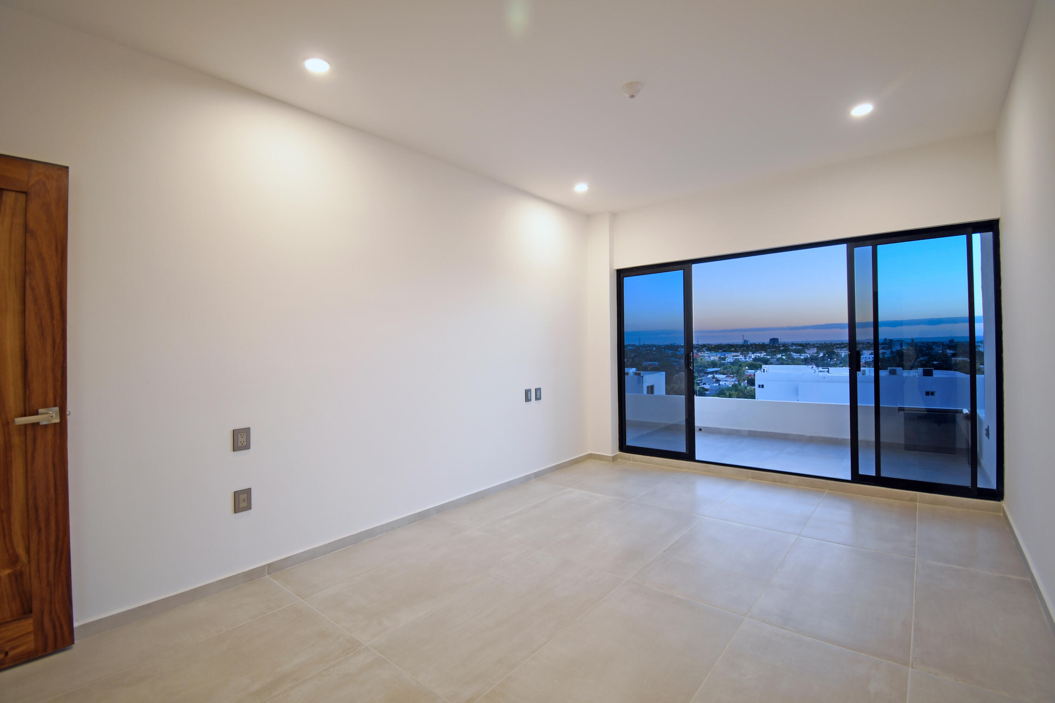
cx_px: 528
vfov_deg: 77.3
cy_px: 352
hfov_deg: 100.4
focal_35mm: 15
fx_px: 440
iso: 200
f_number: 4.5
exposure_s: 1/10
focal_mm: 10
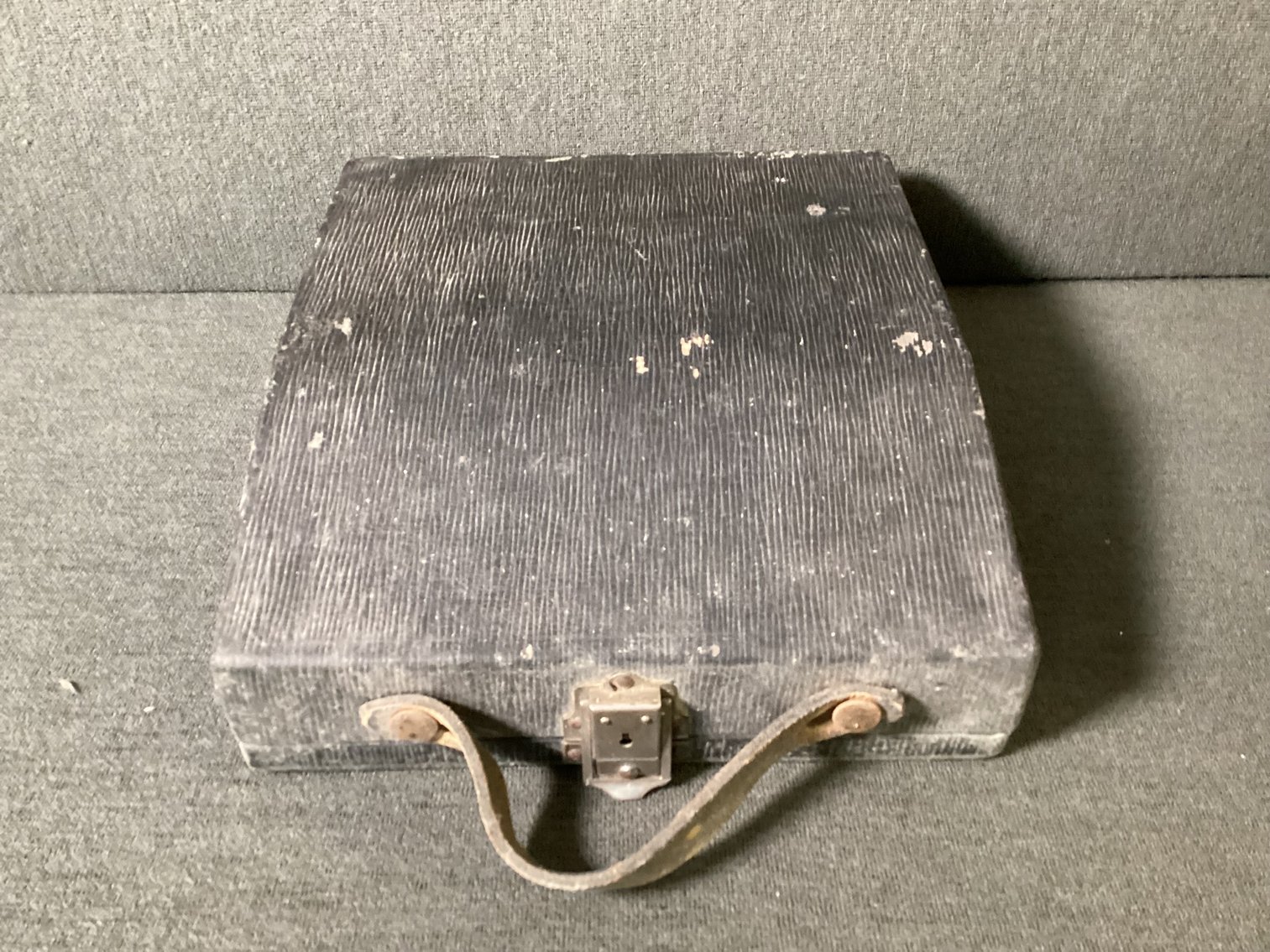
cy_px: 476
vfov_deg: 45.4
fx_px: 1137
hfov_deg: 58.3
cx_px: 635
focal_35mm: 31
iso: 500
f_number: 2.4
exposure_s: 1/30
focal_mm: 3.3
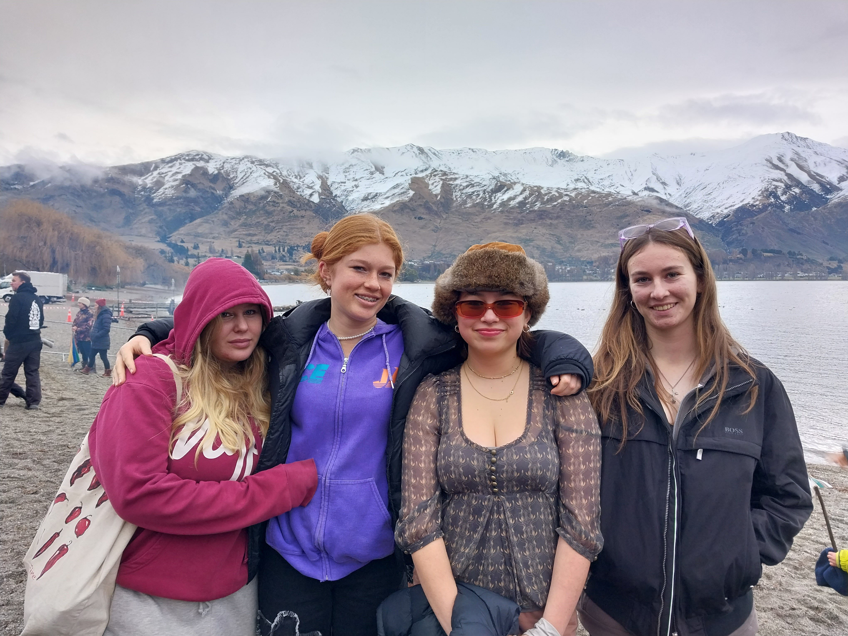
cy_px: 318
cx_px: 424
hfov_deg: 67.3
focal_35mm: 26
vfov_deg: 53.1
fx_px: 637
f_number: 1.8
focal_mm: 4
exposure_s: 1/50
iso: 32
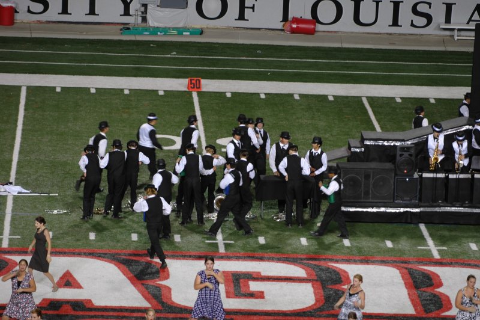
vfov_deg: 5.9
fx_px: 3097
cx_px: 240
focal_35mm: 232
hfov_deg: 8.9
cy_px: 160
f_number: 2.8
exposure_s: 1/60
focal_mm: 155
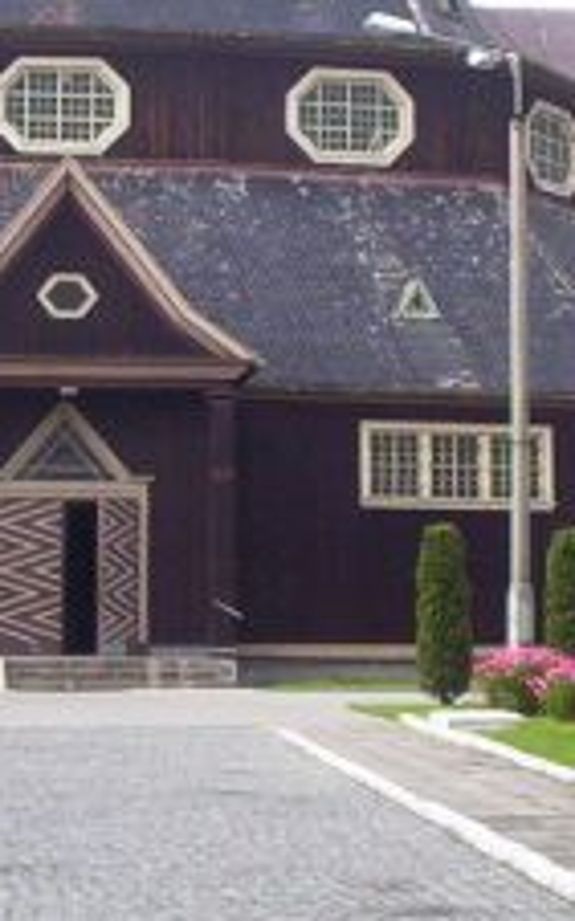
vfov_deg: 21.2
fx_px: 2460
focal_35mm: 98
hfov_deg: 13.3
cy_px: 346
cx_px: 200
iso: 100
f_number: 4.5
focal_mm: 4.99
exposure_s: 1/121
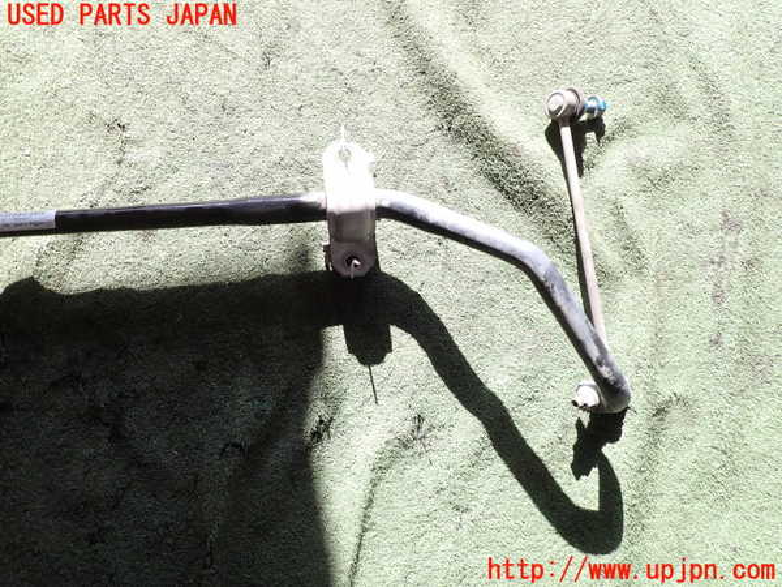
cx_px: 391
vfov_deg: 54.9
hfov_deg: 69.4
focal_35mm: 25
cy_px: 294
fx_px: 565
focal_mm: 4.5
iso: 100
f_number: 2.8
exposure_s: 1/125
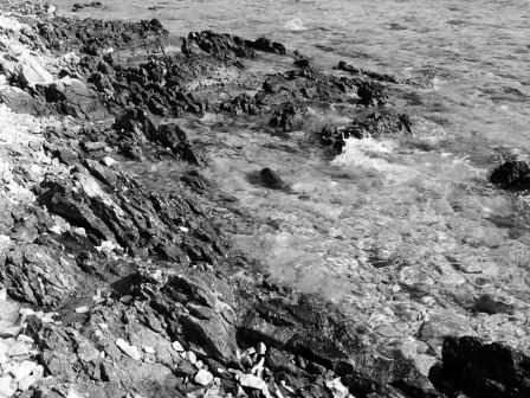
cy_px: 199
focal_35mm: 44
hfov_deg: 42.9
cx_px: 265
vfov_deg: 32.9
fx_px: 674
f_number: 4.1
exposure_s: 1/640
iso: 100
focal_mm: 7.9
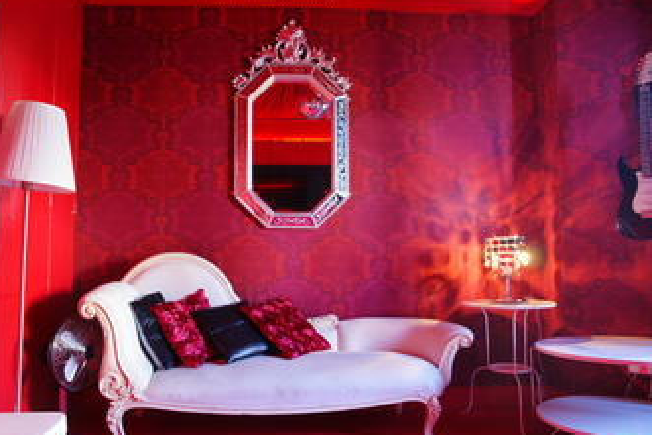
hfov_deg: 63.3
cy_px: 239
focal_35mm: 29
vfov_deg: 44.9
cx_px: 276
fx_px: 525
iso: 250
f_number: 3.2
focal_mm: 24
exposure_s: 1/5
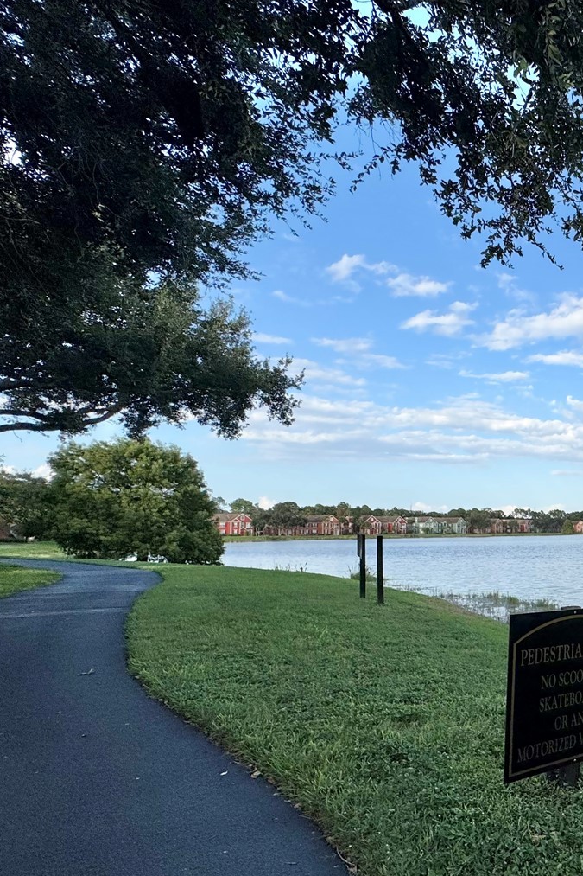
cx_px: 677
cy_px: 503
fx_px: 559
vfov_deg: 75.6
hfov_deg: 40.9
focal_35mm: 23
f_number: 2.2
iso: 50
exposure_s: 1/1832
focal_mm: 2.22
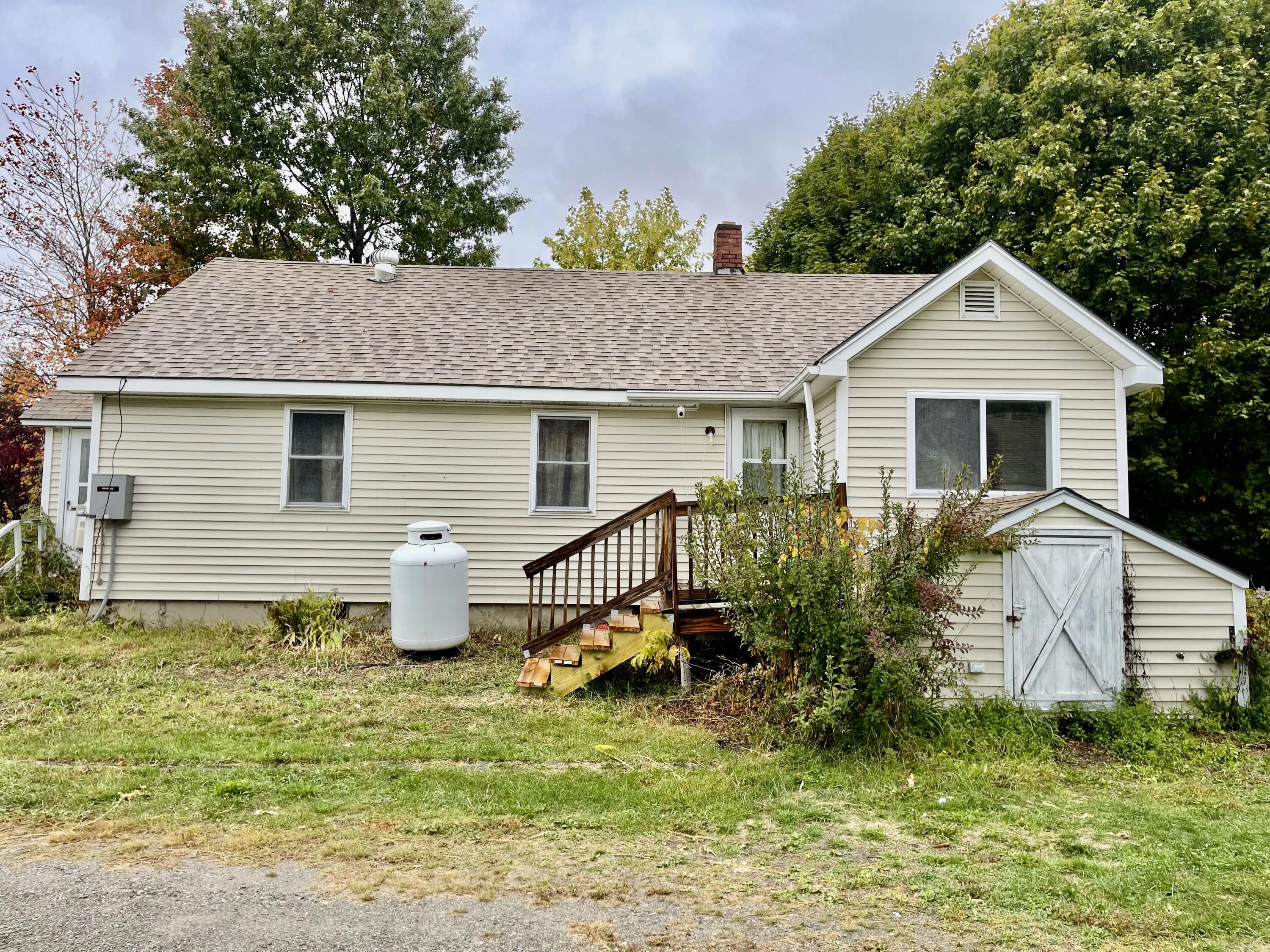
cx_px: 635
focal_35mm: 25
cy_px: 476
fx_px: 917
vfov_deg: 54.9
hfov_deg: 69.4
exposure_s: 1/881
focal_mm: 5.1
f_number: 1.6
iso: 32
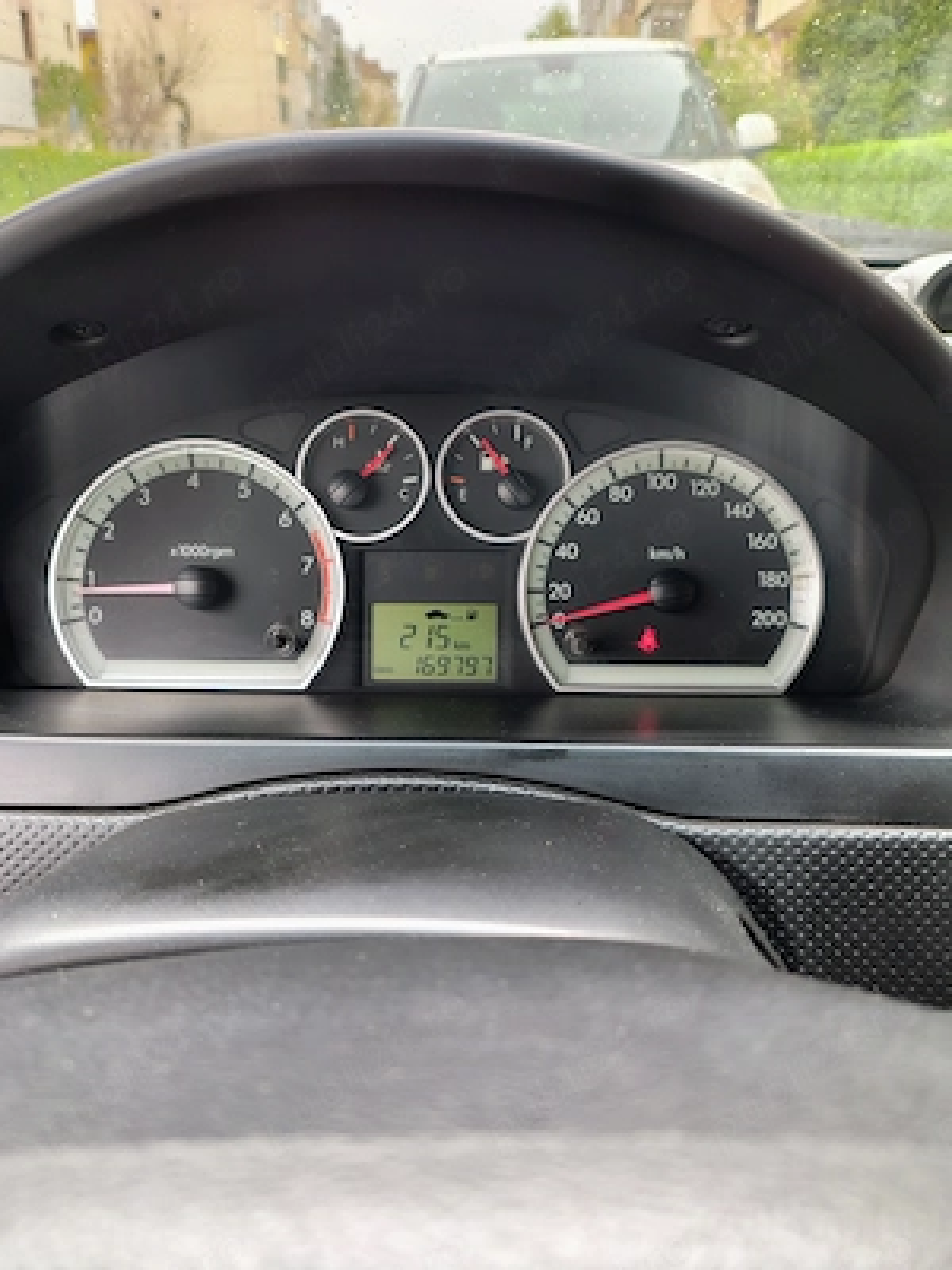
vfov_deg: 69.4
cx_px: 476
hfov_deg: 54.9
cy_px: 635
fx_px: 917
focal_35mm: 25
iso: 168
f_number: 1.7
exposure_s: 1/50.1
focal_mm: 4.71
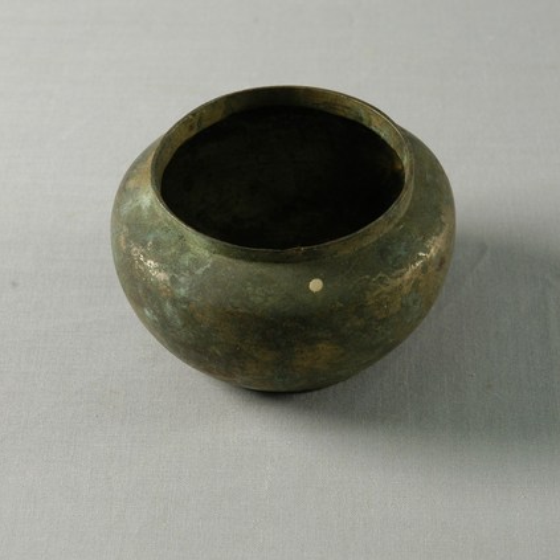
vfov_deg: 12.9
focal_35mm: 135
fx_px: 2471
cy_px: 254
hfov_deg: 12.9
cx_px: 280
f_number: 10
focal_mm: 70
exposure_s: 1/4
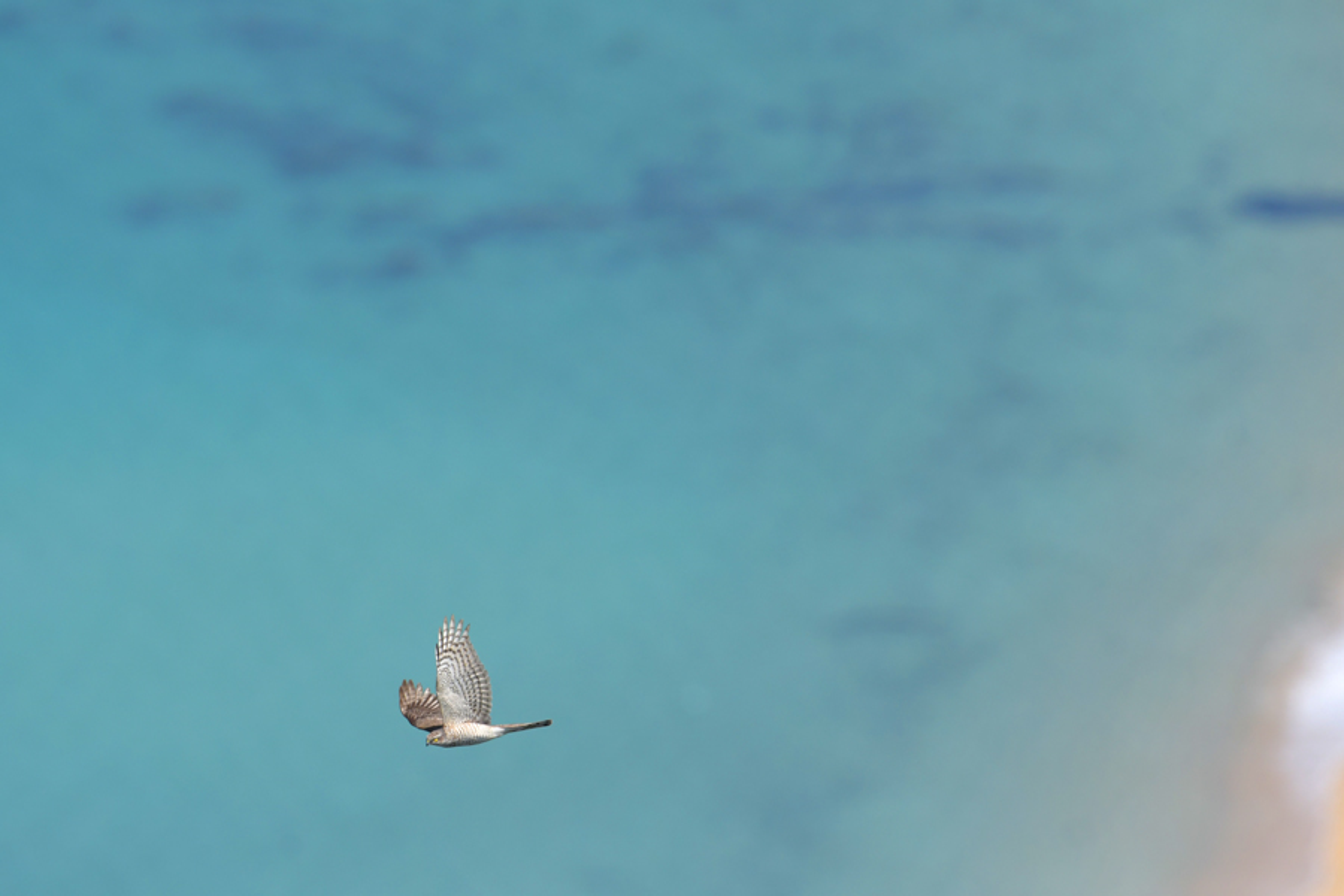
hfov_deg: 2.7
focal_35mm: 750
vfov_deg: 1.8
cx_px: 672
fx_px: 27998
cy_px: 448
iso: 500
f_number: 5.6
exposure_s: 1/3200
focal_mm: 500
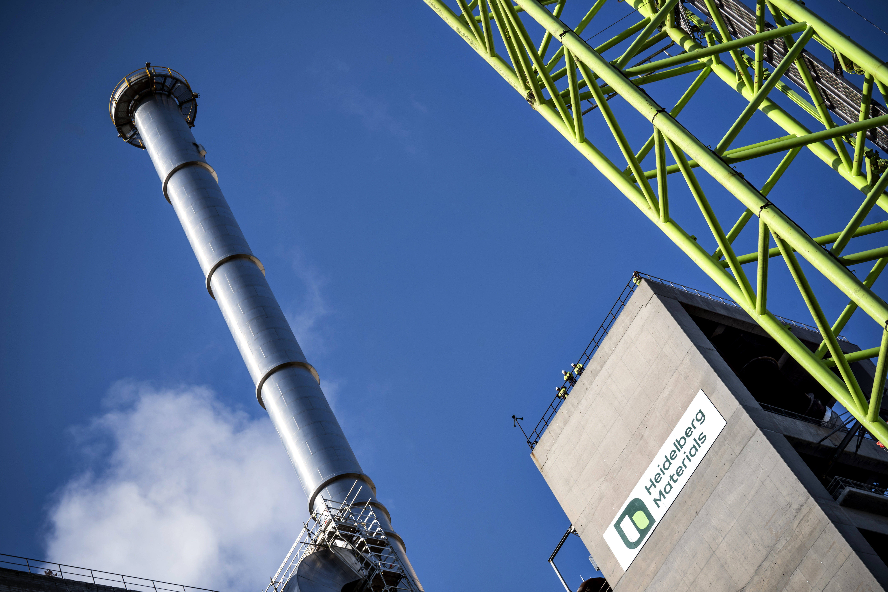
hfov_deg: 26.3
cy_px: 296
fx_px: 1899
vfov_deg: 17.7
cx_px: 444
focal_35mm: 77
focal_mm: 77
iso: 80
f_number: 8
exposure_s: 1/250
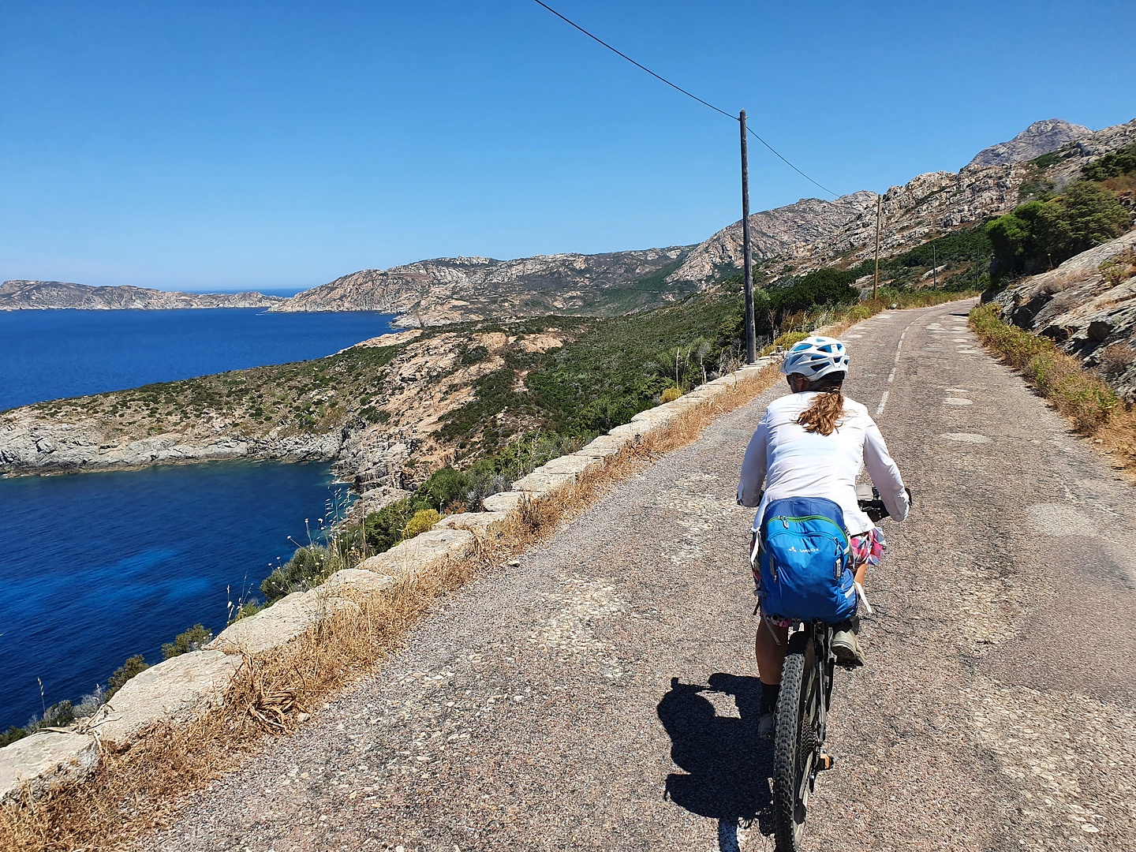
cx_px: 568
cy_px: 426
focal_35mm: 26
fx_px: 853
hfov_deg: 67.3
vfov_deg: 53.1
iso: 50
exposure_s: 1/1688
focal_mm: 4.32
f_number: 2.4
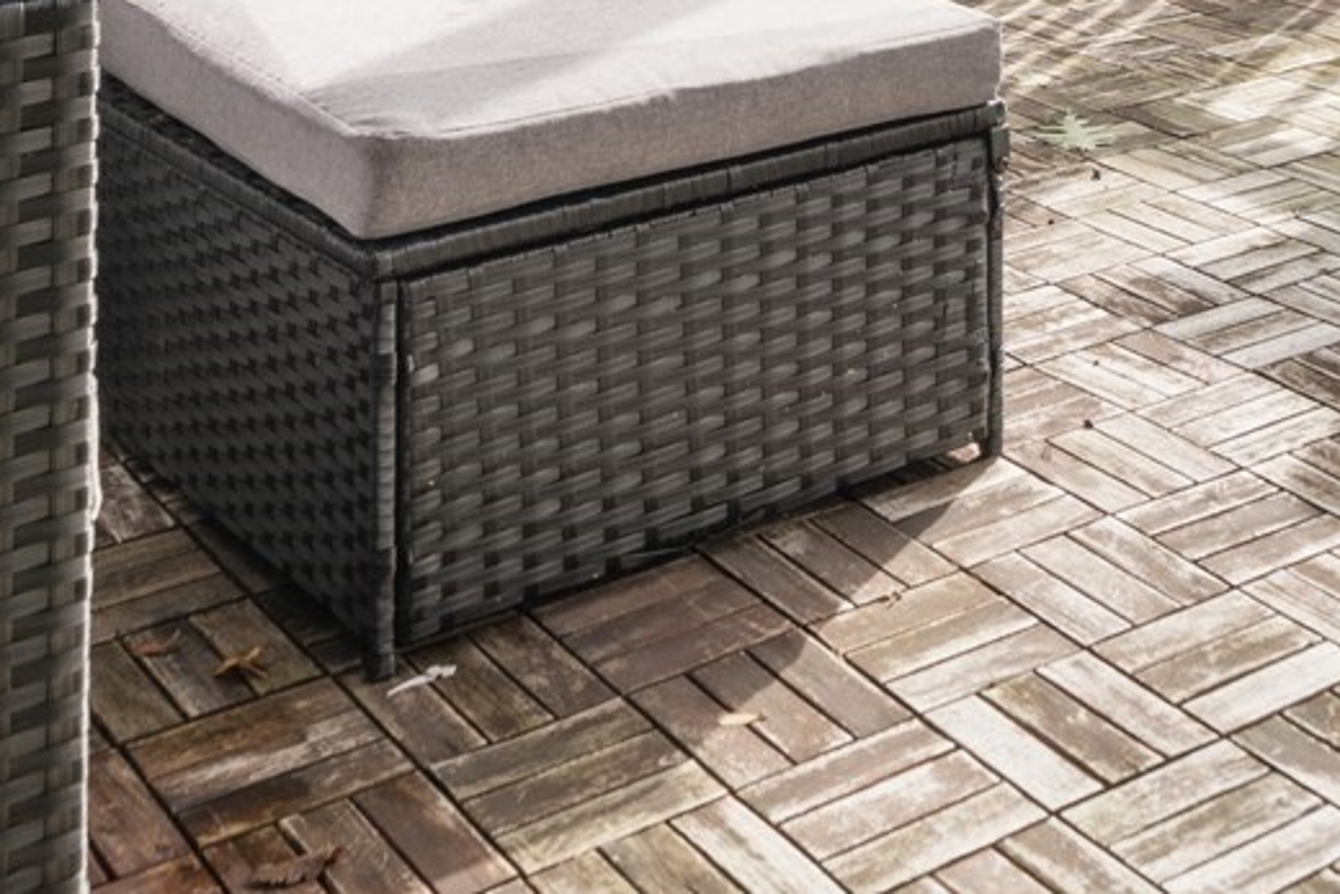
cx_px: 1095
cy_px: -535
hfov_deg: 31.0
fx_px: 2346
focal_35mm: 63
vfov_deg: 18.5
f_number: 8
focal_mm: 16
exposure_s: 1/30
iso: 200
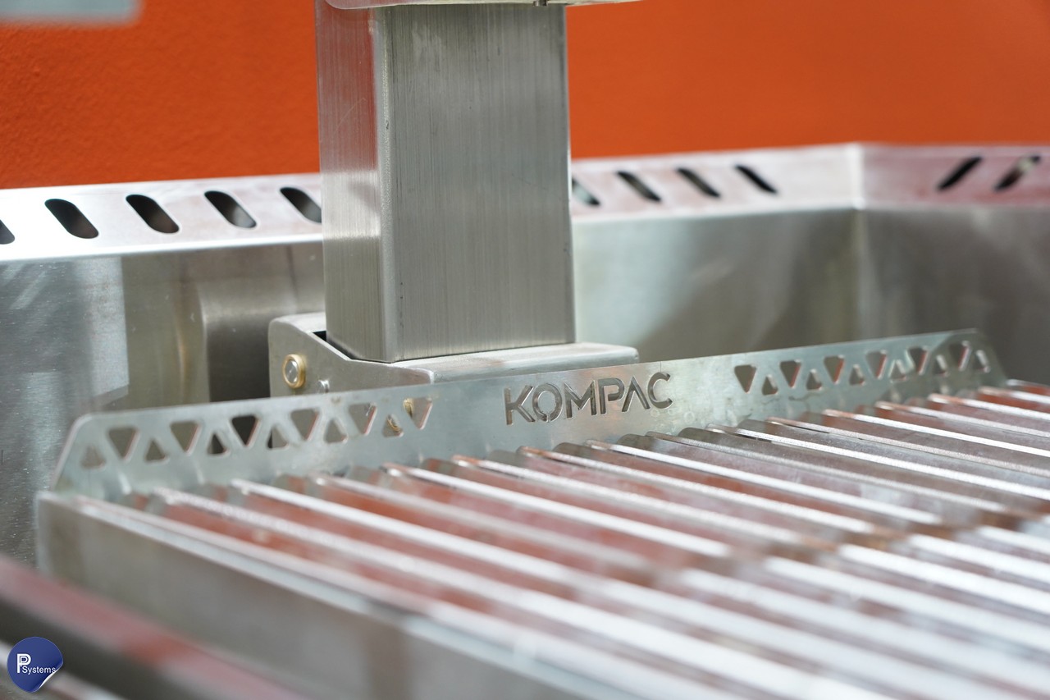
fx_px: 2654
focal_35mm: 91
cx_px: 525
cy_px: 350
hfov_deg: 22.4
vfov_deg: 15.0
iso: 2500
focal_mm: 91
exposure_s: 1/100
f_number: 4
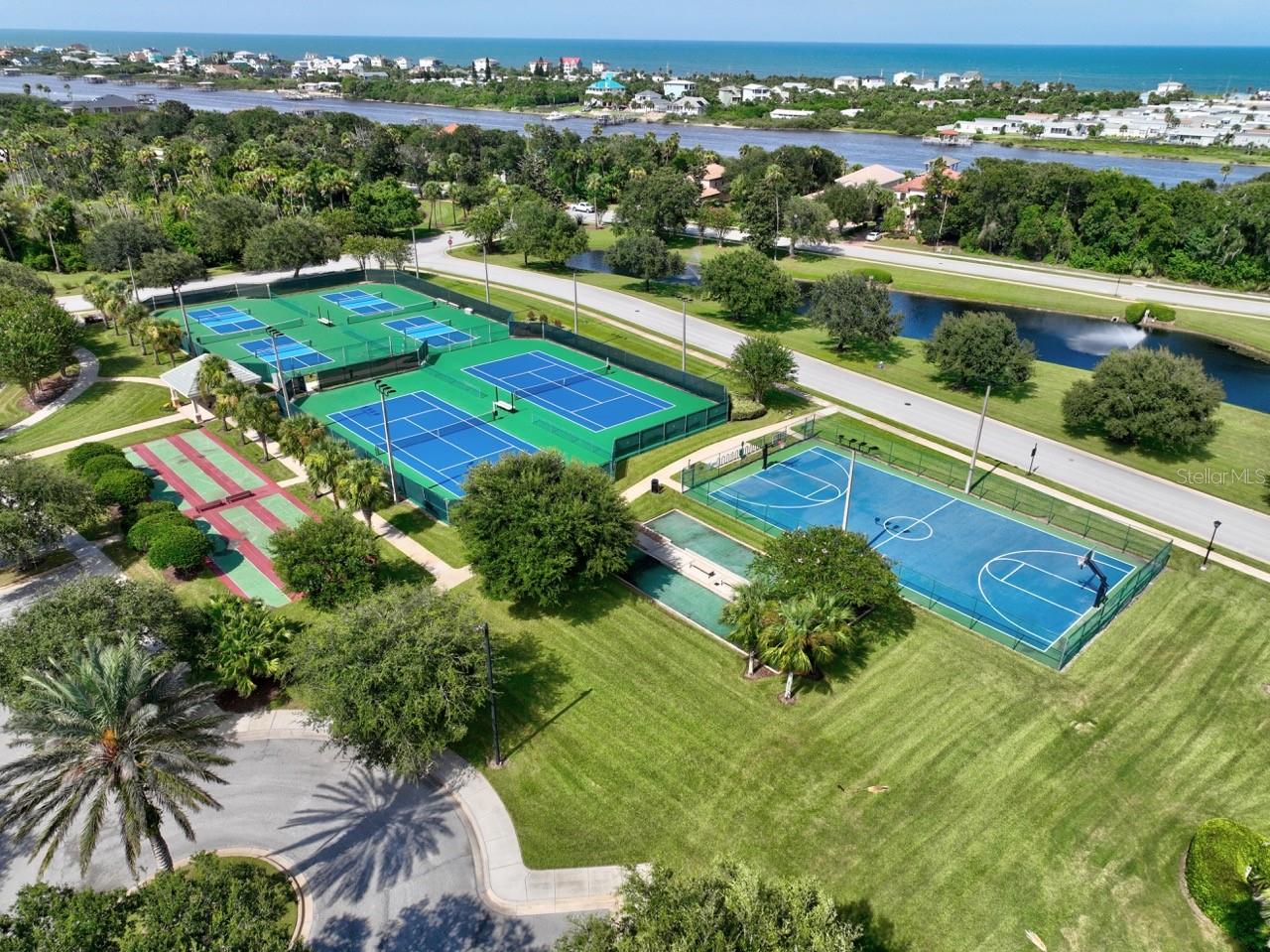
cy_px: 476
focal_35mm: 24
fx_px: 880
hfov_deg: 71.6
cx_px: 635
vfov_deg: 56.8
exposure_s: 1/2500
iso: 100
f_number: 2.8
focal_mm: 12.3
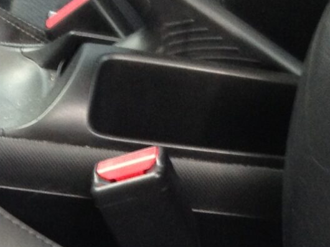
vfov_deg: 8.4
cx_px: -39
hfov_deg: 11.5
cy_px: 483
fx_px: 1612
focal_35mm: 169
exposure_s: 1/20
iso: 64
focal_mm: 4.28
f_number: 2.4
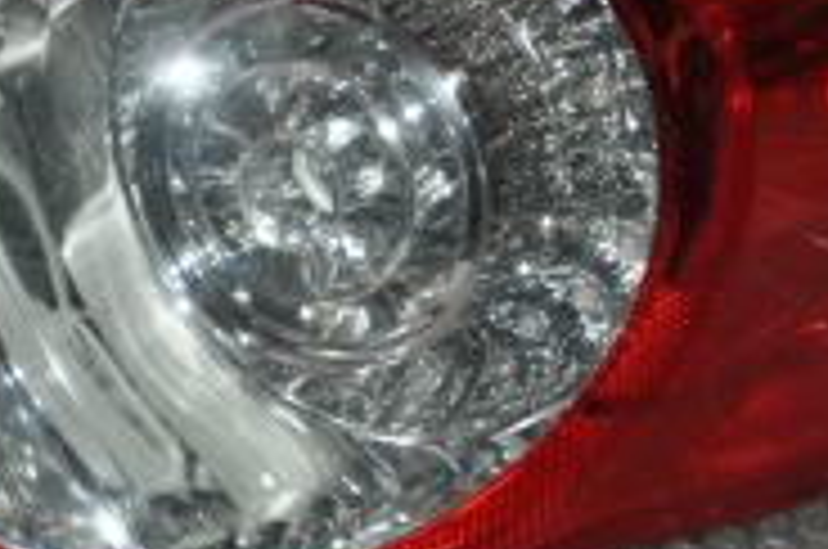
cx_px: 194
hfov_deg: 11.2
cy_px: 320
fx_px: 4210
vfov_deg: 7.5
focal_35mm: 183
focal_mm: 45
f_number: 4.8
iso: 800
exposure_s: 1/60
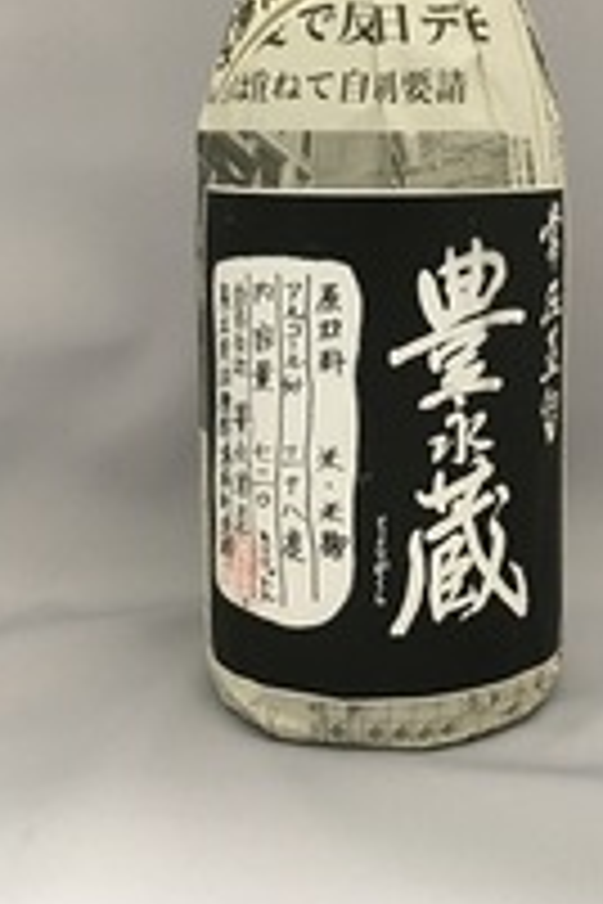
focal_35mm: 54
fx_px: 1357
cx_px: 382
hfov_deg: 25.0
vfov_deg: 35.5
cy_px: 157
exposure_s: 1/15
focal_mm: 4.15
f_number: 2.2
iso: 200
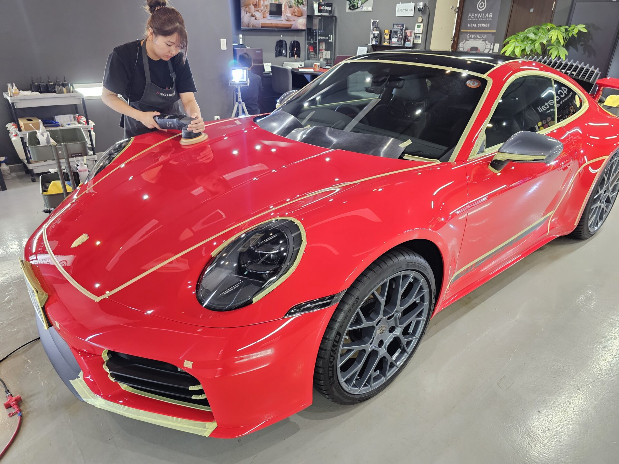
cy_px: 232
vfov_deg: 58.9
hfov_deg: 73.9
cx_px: 310
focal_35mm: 23
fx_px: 411
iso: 320
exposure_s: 1/100
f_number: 1.7
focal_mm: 6.3
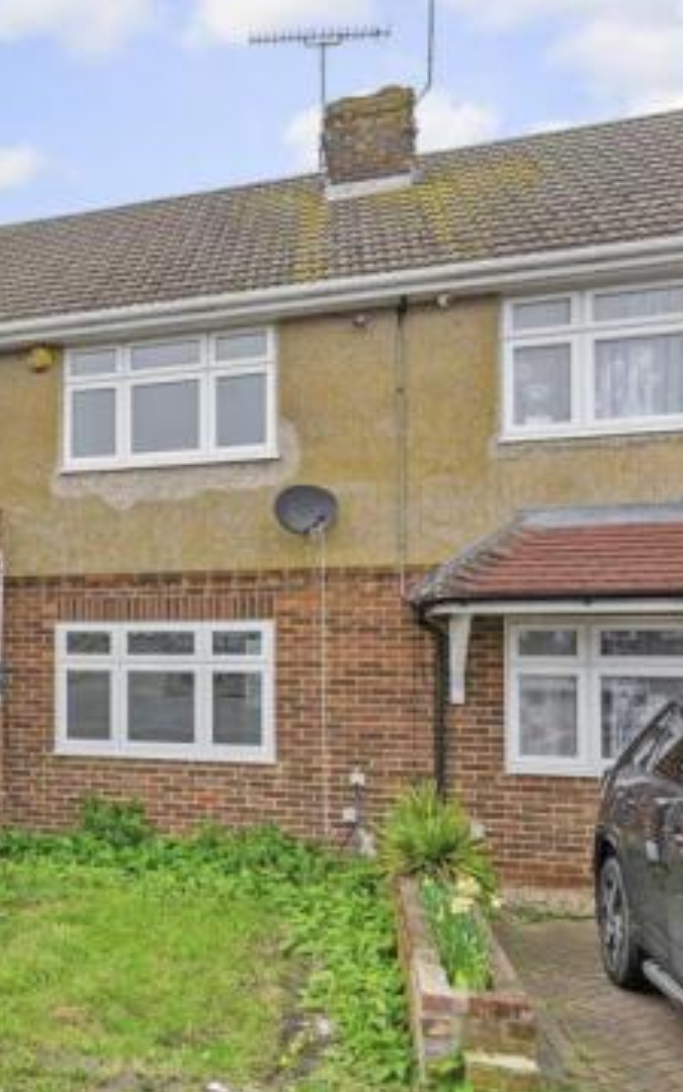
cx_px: 108
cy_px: 566
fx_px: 774
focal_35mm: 26
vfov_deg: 70.4
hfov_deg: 44.5
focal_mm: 14
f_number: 8
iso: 400
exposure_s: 1/100
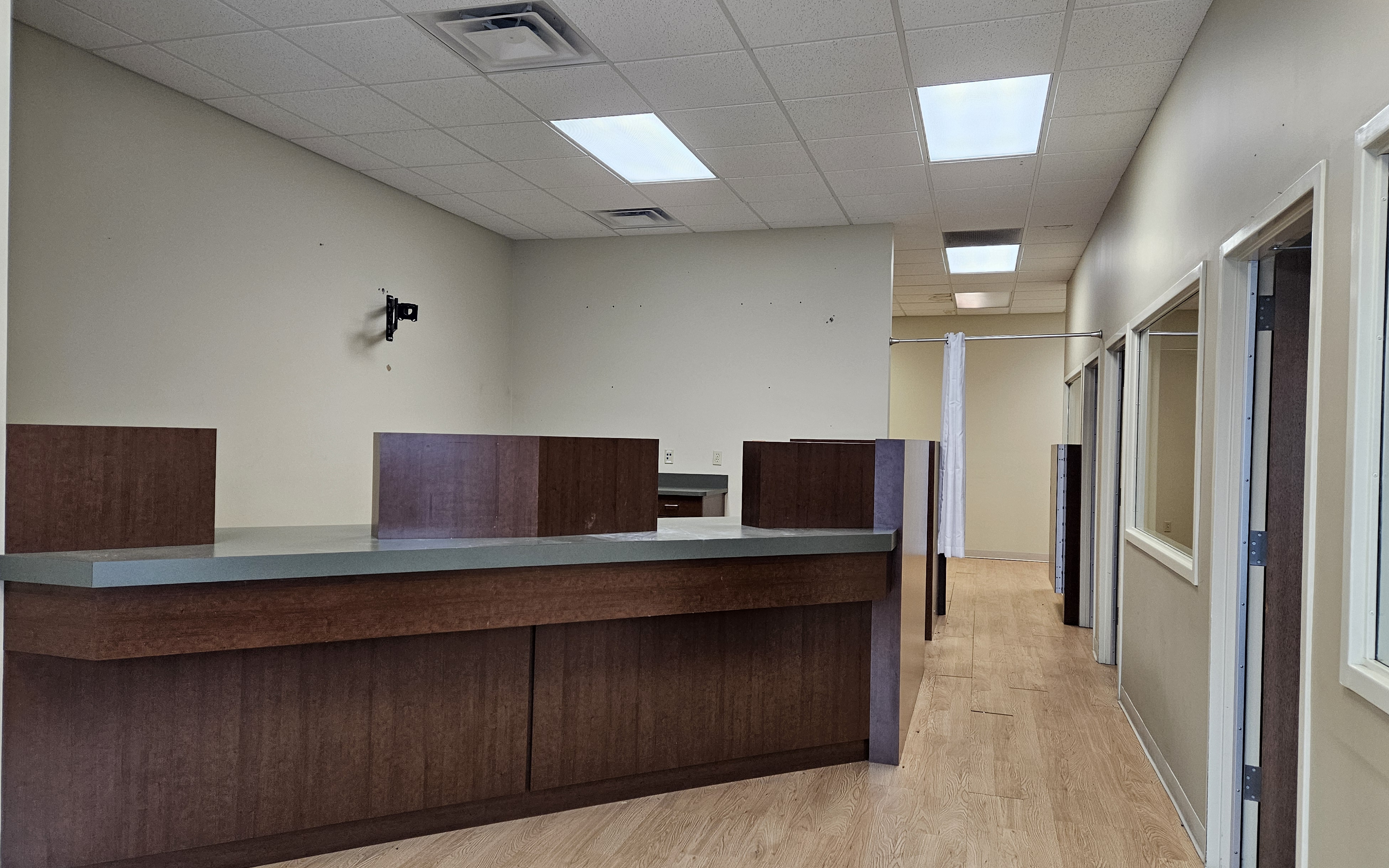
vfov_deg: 49.3
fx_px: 946
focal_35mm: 25
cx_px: 695
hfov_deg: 72.5
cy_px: 439
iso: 250
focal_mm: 5.4
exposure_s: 1/120
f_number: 1.8
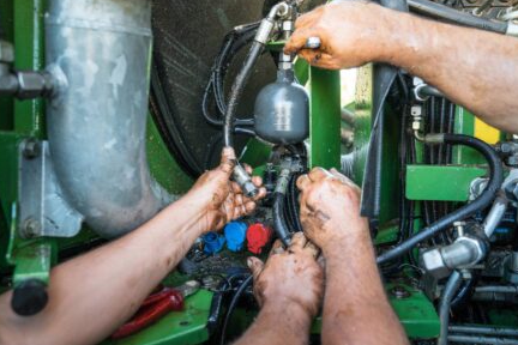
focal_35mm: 25
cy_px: 169
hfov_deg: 71.5
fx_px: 360
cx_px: 266
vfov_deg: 51.3
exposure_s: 1/160
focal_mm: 24
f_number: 4
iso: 800
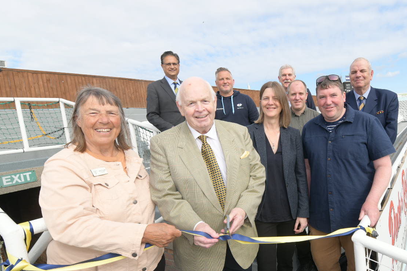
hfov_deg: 75.9
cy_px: 148
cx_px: 274
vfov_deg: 57.1
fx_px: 249
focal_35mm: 22
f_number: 8
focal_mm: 15
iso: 200
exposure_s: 1/250
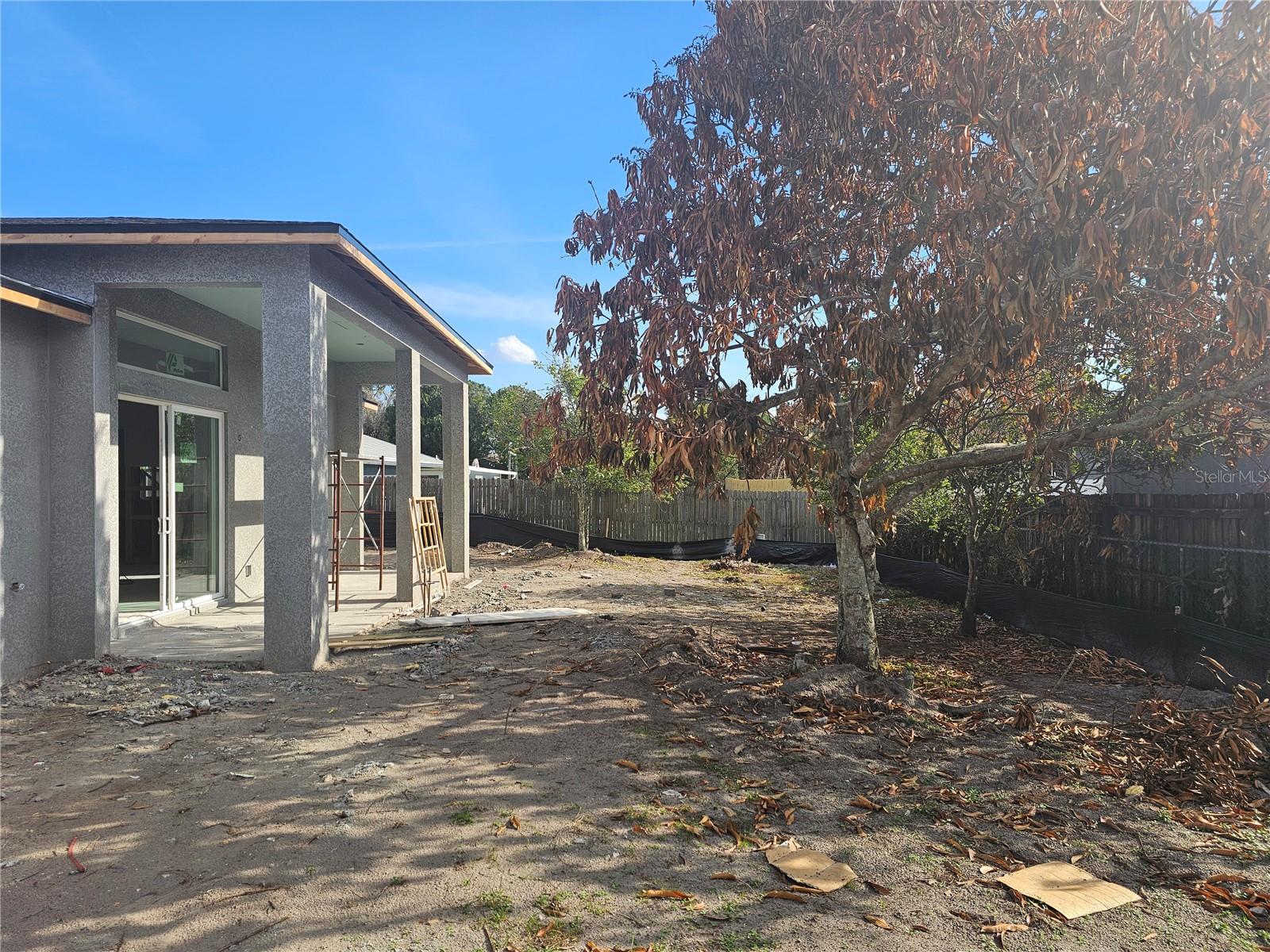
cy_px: 476
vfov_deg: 58.9
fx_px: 844
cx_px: 635
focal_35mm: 23
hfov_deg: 73.9
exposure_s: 1/445
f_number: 1.7
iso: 10
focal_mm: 6.3
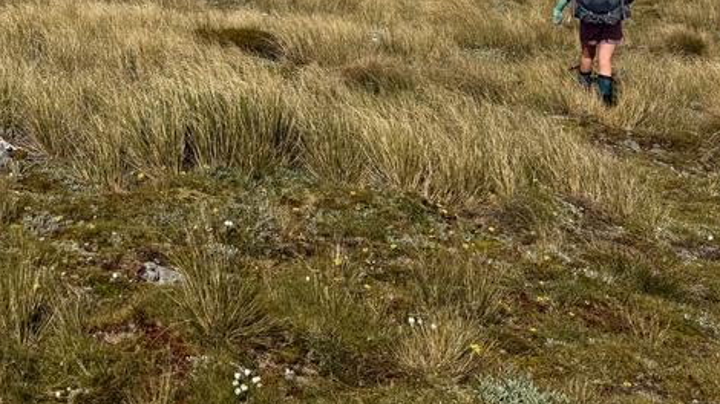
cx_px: 195
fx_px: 1088
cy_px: -176
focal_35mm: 57
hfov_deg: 35.9
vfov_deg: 18.9
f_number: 1.78
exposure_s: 1/9091
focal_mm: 6.76
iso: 80
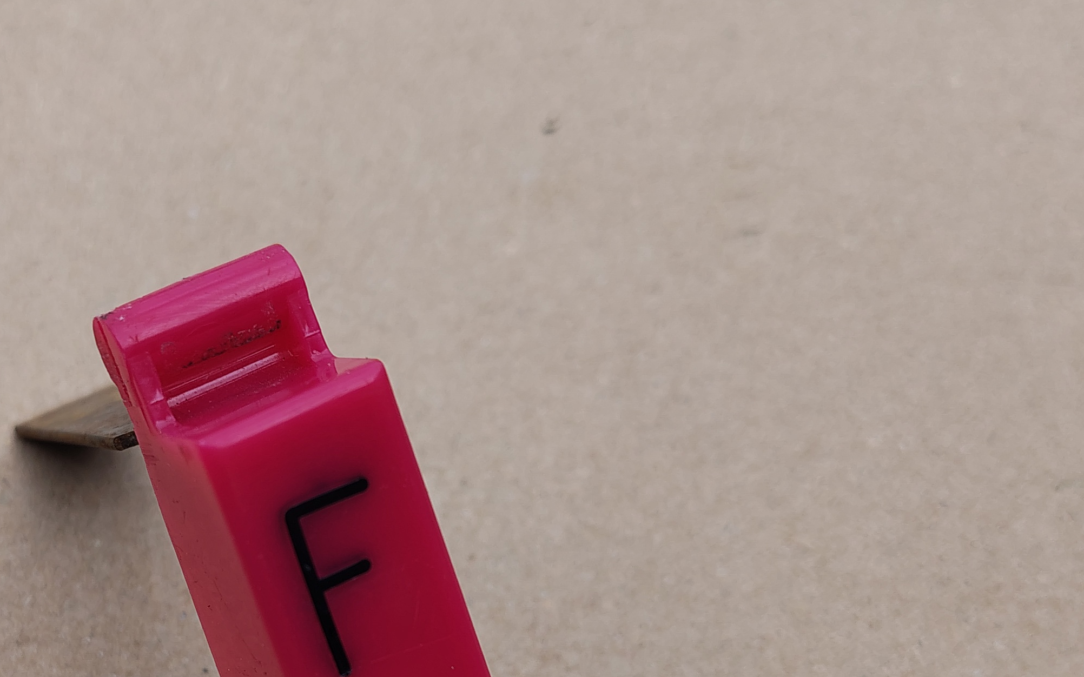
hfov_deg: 37.9
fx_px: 1536
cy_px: 620
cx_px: 269
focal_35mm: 52
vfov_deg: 24.1
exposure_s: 1/592
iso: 100
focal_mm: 5.56
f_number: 1.8
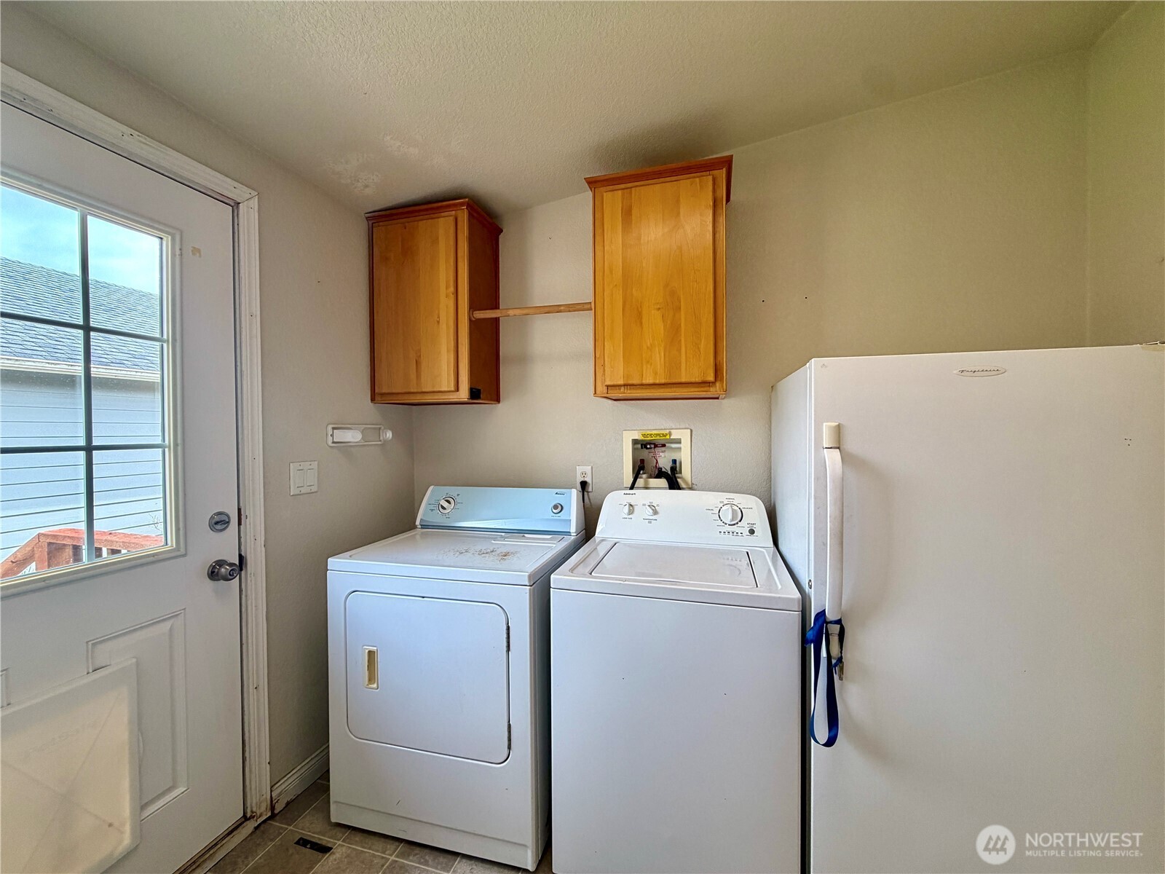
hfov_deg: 102.1
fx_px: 471
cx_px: 582
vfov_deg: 85.7
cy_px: 437
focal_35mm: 14
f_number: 2.2
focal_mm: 2.22
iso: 125
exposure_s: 1/120
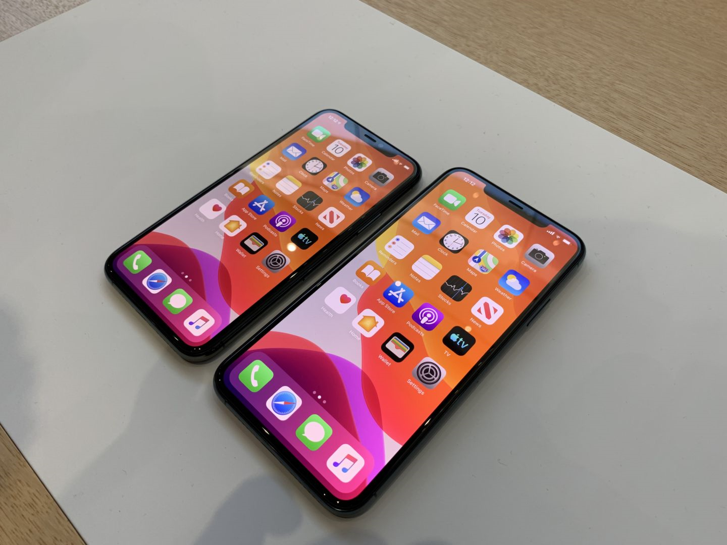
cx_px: 364
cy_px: 272
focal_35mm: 26
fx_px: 546
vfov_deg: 53.1
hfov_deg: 67.3
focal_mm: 4.25
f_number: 1.8
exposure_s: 1/121
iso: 32
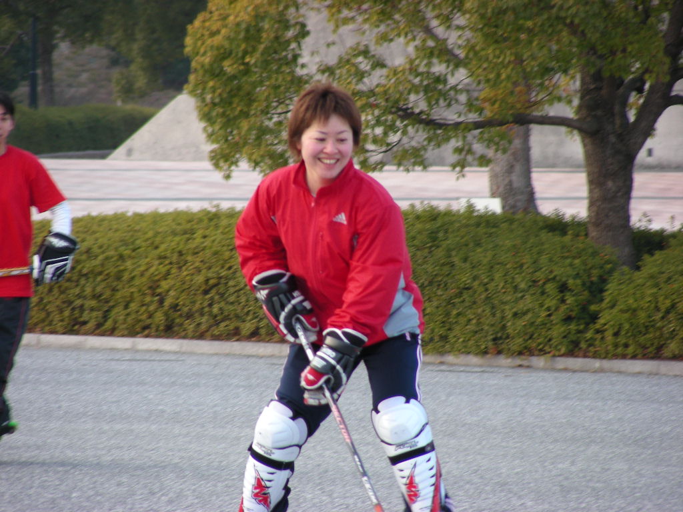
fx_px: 7498
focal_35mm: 380
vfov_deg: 3.9
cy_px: 256
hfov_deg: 5.2
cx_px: 342
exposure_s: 1/59.8
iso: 65
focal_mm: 63.3
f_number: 3.5
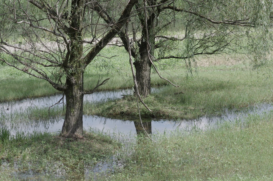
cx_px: 136
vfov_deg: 13.0
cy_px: 90
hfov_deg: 19.5
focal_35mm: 105
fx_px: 795
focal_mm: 70
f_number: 4
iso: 100
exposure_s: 1/800
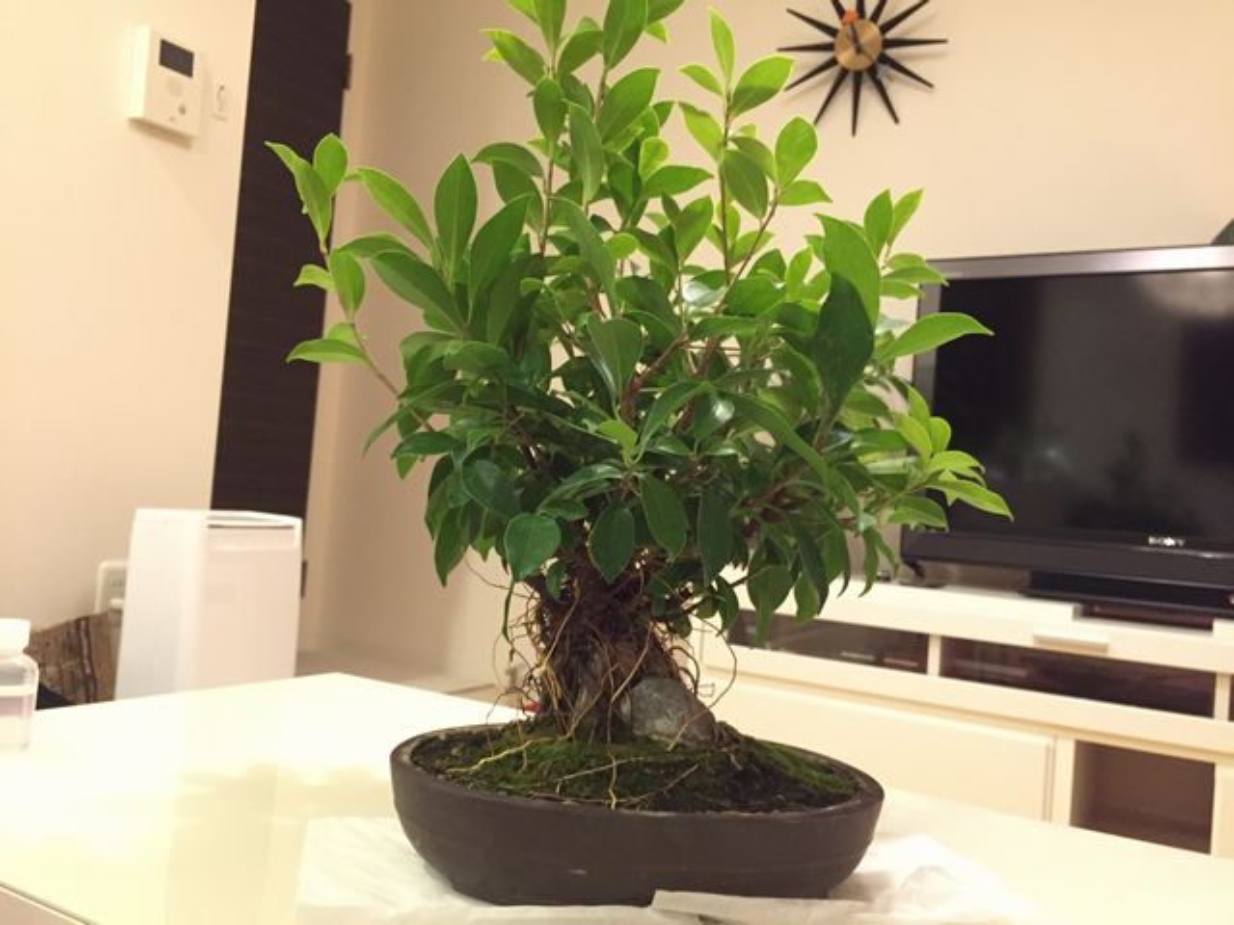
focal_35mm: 29
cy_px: 462
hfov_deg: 61.7
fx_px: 1034
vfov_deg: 48.2
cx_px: 617
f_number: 2.2
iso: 320
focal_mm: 4.15
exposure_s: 1/15
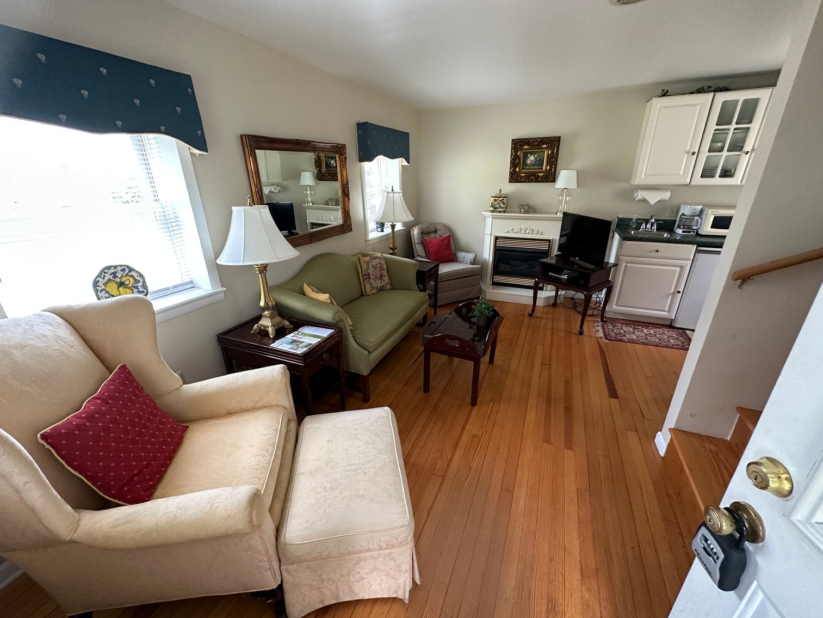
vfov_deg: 85.7
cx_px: 412
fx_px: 333
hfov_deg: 102.1
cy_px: 309
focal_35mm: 14
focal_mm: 2.22
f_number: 2.2
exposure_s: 1/88
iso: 320
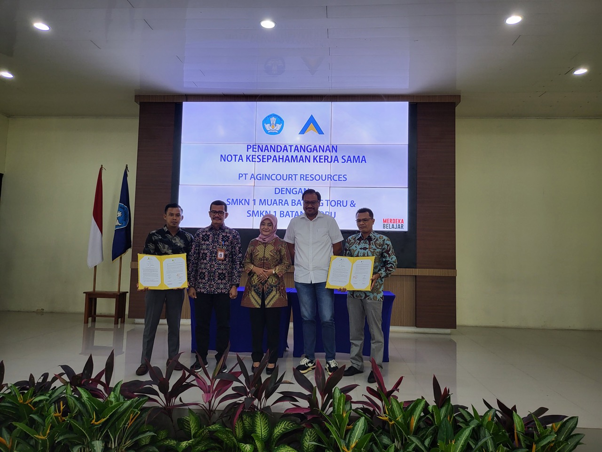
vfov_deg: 56.8
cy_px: 226
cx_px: 301
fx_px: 417
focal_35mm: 24
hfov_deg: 71.6
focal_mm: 5
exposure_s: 1/40
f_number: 1.8
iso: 100
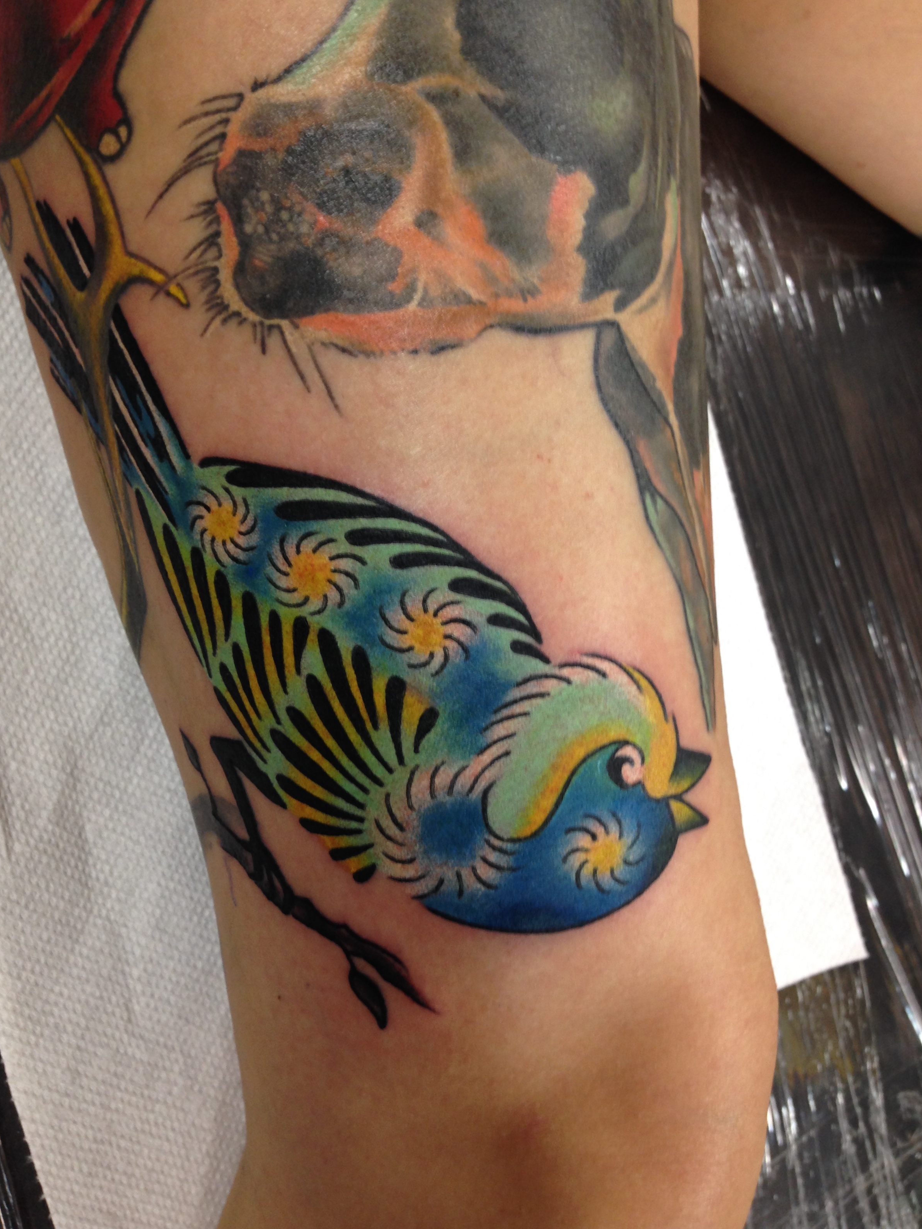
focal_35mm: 34
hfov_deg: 41.8
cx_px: 468
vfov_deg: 54.0
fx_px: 1207
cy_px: 602
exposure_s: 1/20
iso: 64
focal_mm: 4.12
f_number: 2.4
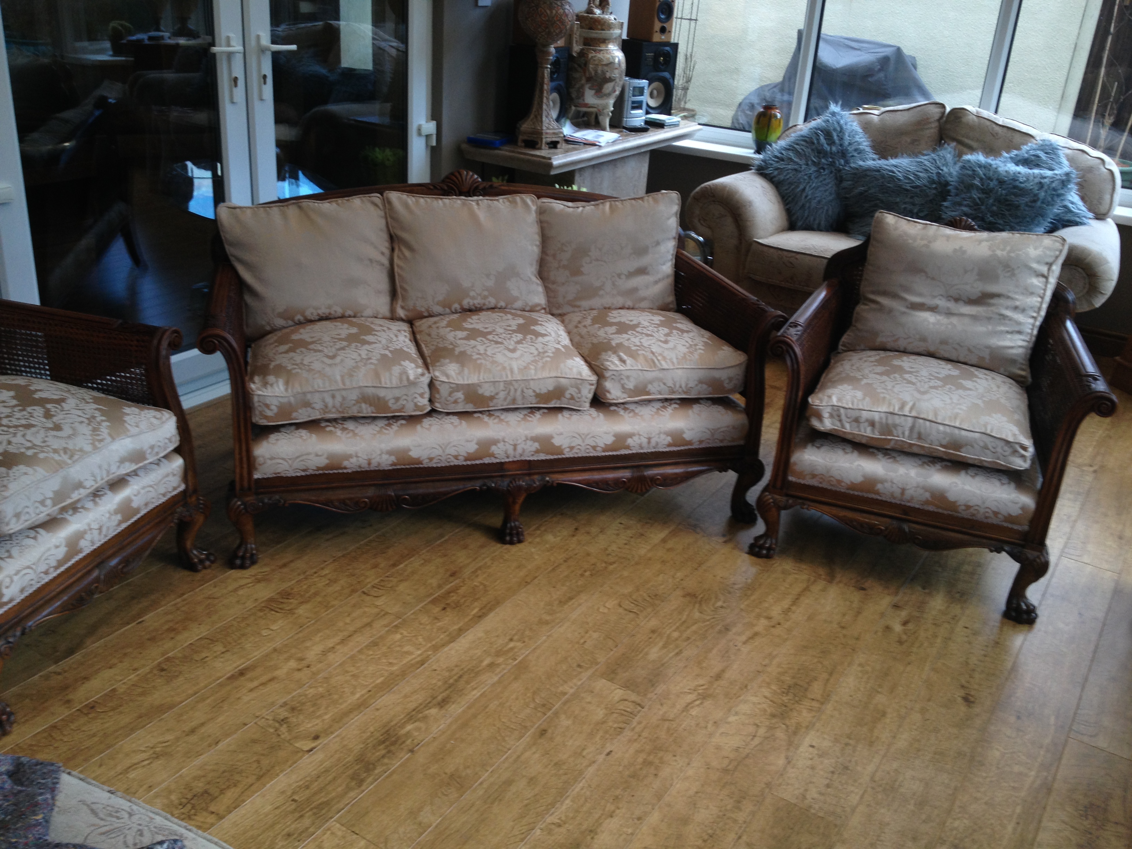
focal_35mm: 35
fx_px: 1145
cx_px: 566
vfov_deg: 40.7
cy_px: 424
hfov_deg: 52.6
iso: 50
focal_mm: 4.28
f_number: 2.4
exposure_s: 1/30
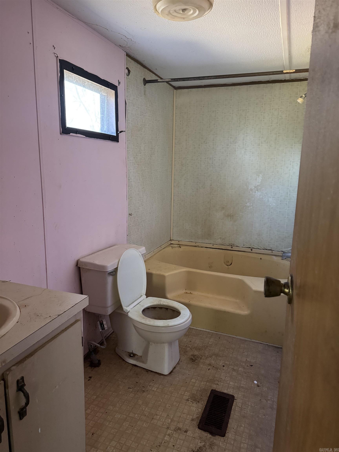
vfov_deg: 71.6
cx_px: 170
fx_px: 313
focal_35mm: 24
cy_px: 226
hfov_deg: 56.8
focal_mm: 6.76
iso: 800
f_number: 1.78
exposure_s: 1/53
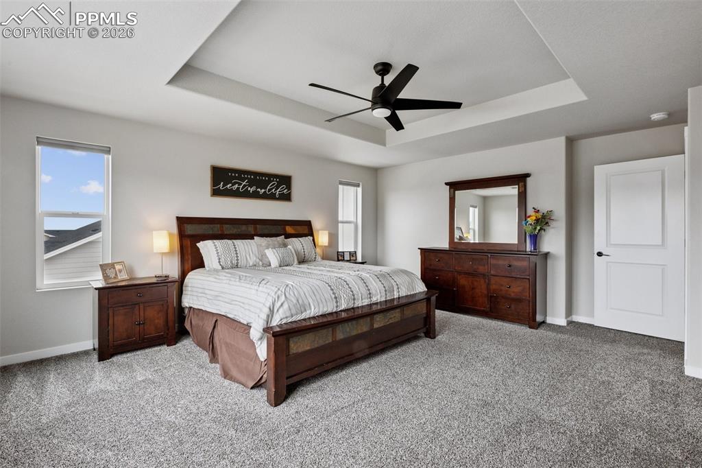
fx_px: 322
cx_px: 351
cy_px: 234
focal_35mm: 16
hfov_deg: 95.0
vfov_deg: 72.0
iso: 800
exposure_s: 1/20
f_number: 11
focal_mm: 16.5
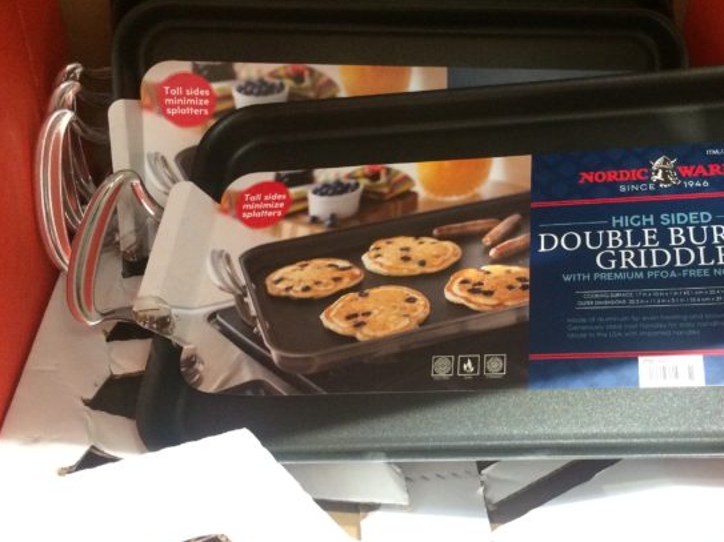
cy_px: 236
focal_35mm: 41
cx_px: 488
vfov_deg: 35.1
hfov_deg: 45.0
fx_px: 857
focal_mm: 4.15
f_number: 2.2
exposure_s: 1/30
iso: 250
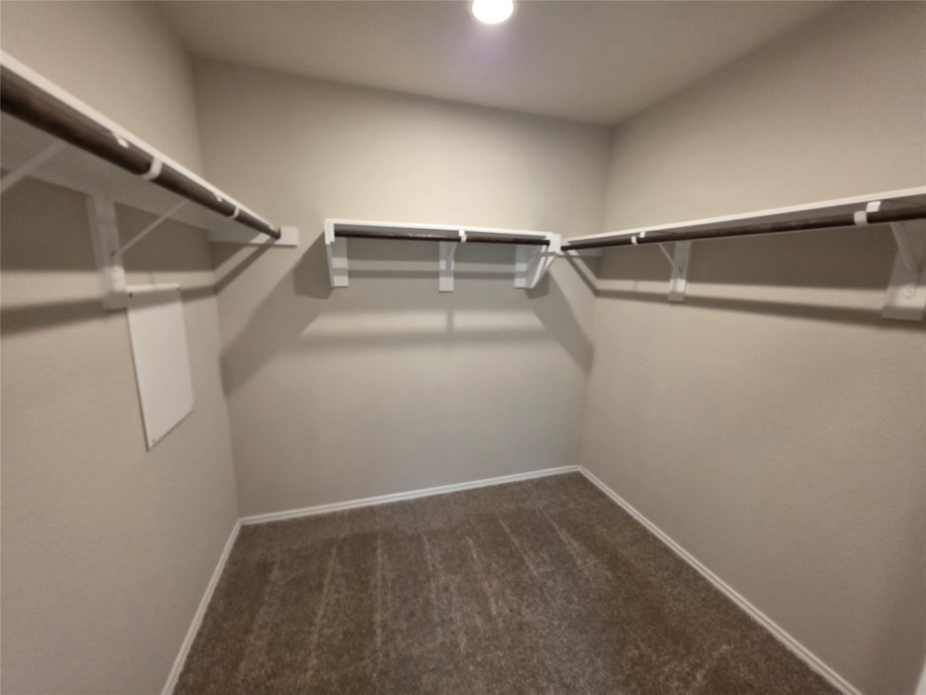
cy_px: 348
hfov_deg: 106.2
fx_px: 348
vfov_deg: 89.9
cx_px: 463
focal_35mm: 13
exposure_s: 1/60
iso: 250
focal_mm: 2.2
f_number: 1.9
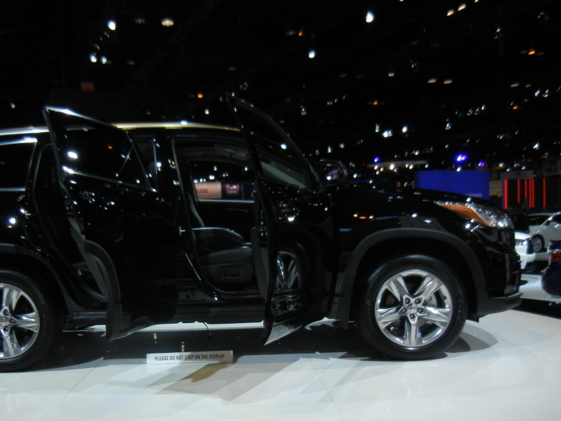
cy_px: 262
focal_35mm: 38
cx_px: 219
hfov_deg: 48.6
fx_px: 616
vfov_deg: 37.5
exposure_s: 1/157
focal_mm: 5.4
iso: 160
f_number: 3.5
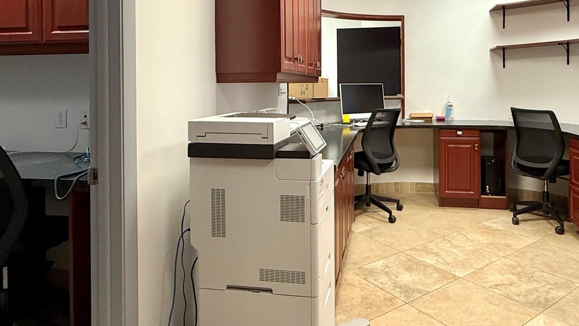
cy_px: 88
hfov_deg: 69.6
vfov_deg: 41.8
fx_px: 415
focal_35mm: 27
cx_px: 325
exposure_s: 1/60
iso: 250
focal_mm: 2.22
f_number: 2.2
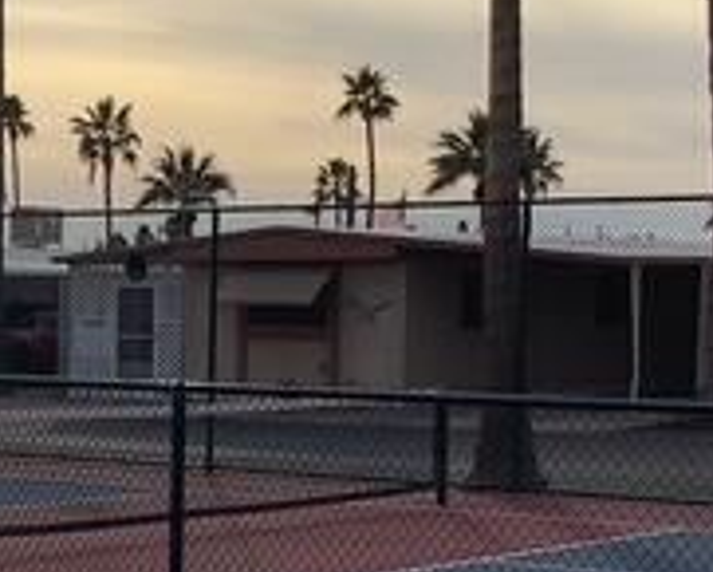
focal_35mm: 107
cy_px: 473
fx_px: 2259
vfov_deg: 14.3
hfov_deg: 17.2
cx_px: -130
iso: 25
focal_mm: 3.3
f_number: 2.4
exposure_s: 1/1456
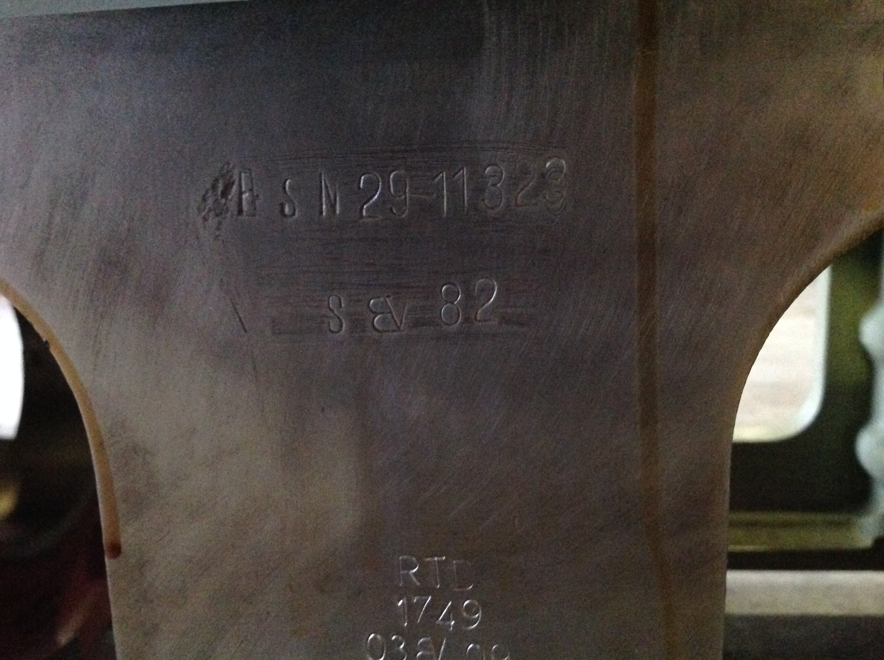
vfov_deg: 40.6
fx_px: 892
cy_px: 330
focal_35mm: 35
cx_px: 442
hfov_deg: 52.7
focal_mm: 4.28
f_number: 2.4
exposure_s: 1/15
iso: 800
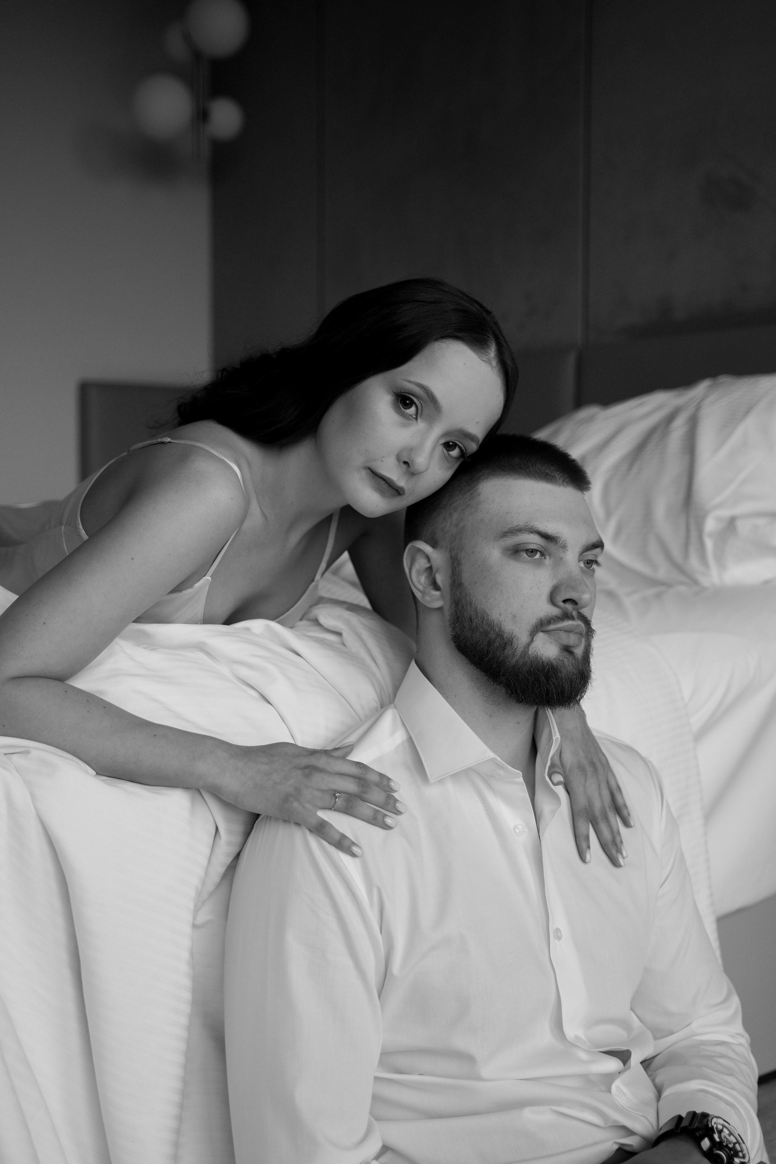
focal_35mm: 41
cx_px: 388
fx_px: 1326
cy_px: 582
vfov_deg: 47.4
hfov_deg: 32.6
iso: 1000
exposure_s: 1/250
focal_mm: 41
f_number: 2.8
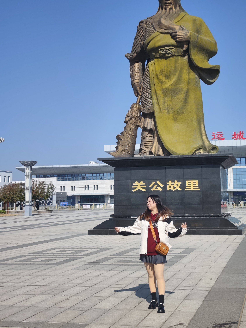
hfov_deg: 49.4
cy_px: 152
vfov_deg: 63.4
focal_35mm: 28
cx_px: 147
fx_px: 265
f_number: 1.9
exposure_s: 1/2500
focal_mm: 8.7
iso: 50
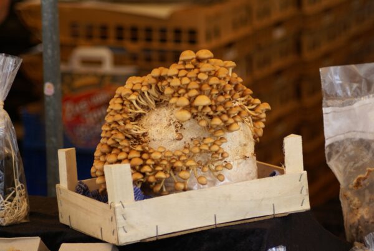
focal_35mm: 135
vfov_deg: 10.2
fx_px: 1405
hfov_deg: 15.2
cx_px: 187
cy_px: 126
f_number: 4
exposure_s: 1/160
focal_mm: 90
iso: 160
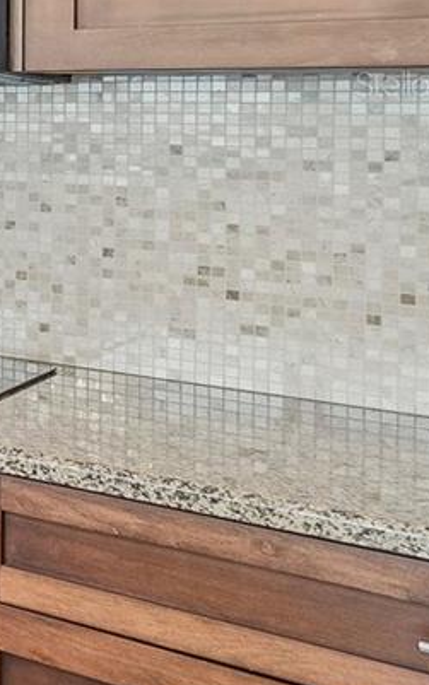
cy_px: 84
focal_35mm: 61
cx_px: -860
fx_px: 1140
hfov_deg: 11.5
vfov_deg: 32.0
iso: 250
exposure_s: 1/125
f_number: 8
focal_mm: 10
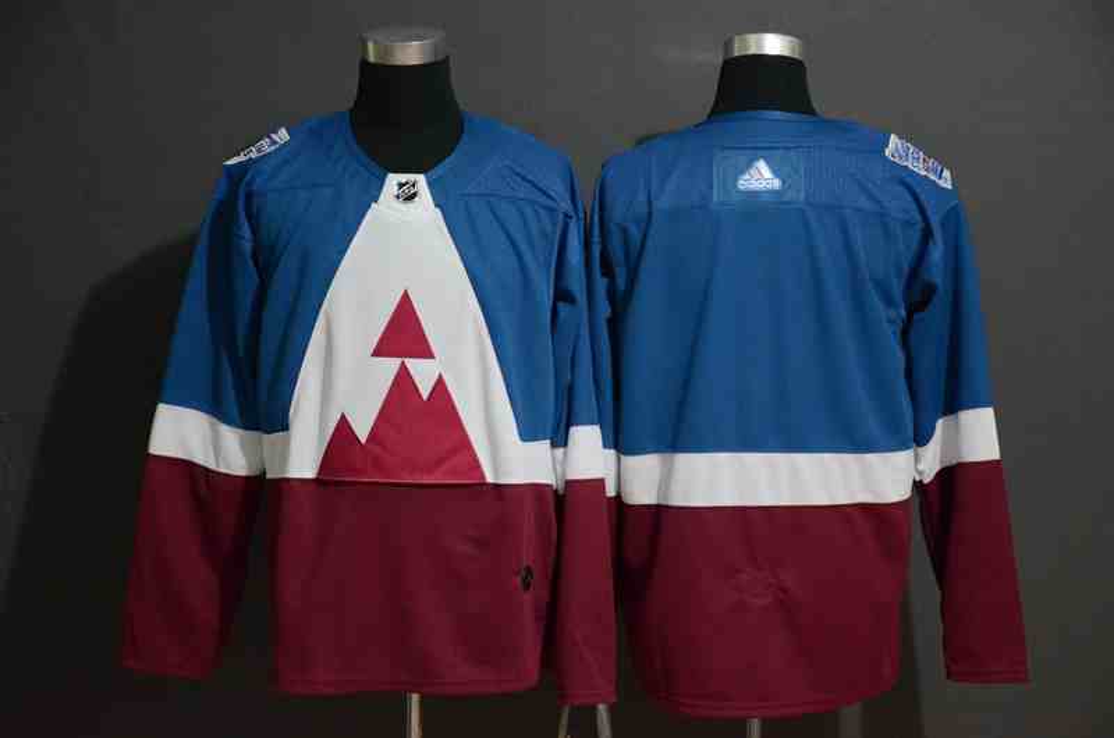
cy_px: 369
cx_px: 557
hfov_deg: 22.7
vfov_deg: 15.1
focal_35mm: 90
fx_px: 2779
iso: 4000
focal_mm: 60
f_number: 5
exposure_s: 1/25
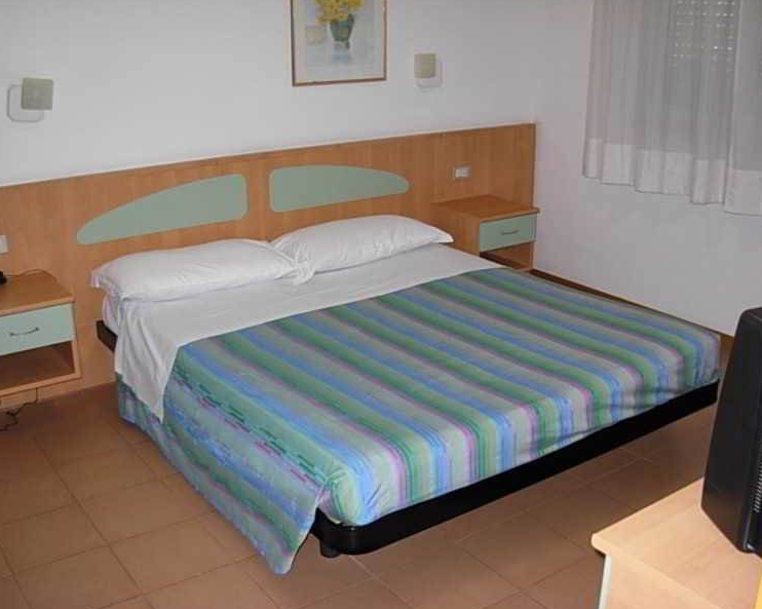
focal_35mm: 40
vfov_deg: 37.3
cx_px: 365
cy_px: 305
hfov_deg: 45.8
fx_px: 902
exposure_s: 1/47.9
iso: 168
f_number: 2.9
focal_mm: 6.3
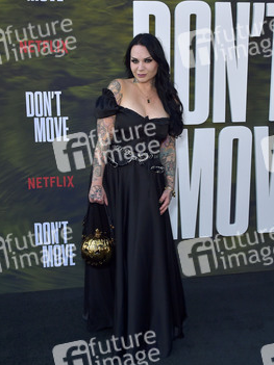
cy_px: 200
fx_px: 359
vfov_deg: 53.9
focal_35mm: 34
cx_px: 137
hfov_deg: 41.8
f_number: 6.3
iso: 640
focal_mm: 31
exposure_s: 1/250
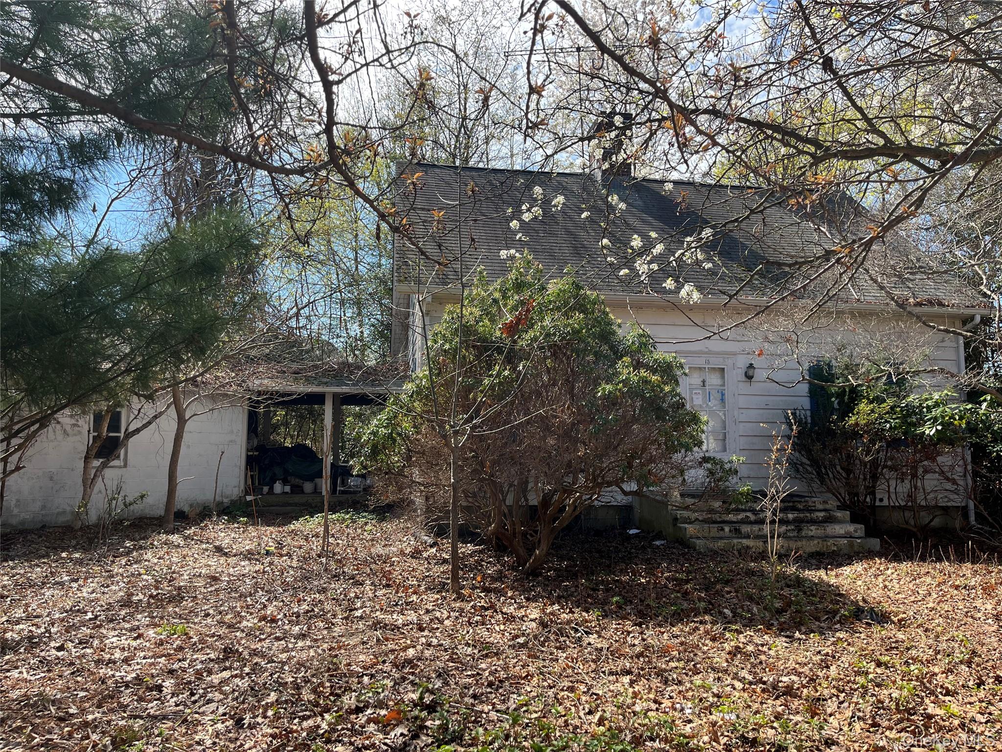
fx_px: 753
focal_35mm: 26
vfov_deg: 53.1
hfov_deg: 67.3
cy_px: 376
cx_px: 501
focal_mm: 5.1
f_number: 1.6
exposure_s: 1/1252
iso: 50
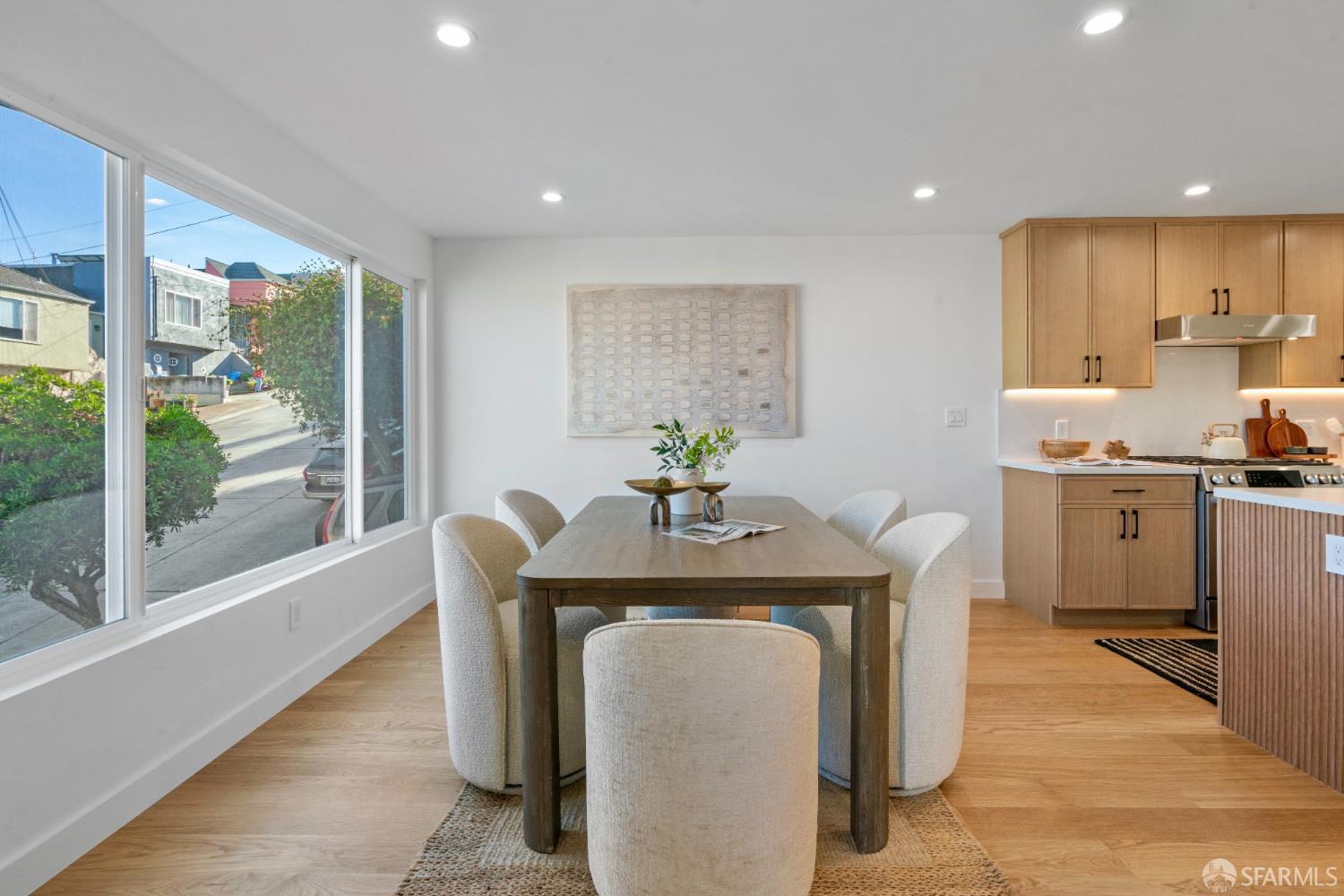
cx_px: 672
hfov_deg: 96.7
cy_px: 448
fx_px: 597
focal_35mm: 16
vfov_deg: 73.7
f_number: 13
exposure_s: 1/13
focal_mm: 16
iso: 500
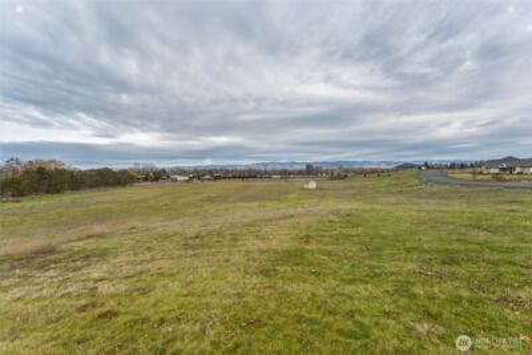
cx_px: 266
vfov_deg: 81.3
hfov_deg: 104.2
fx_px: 207
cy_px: 178
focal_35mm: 14
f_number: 9
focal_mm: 14
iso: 400
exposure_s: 1/2500
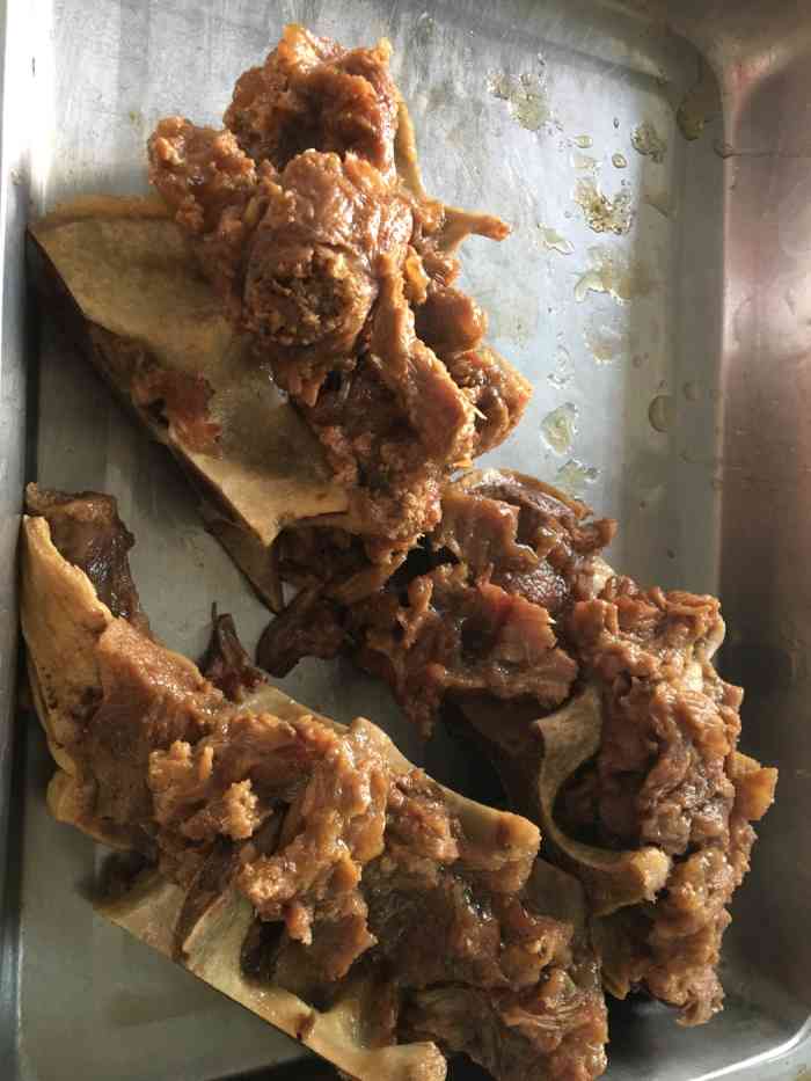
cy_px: 540
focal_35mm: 29
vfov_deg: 61.7
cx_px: 406
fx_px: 906
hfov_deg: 48.2
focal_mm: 4.15
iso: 125
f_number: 2.2
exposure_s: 1/33
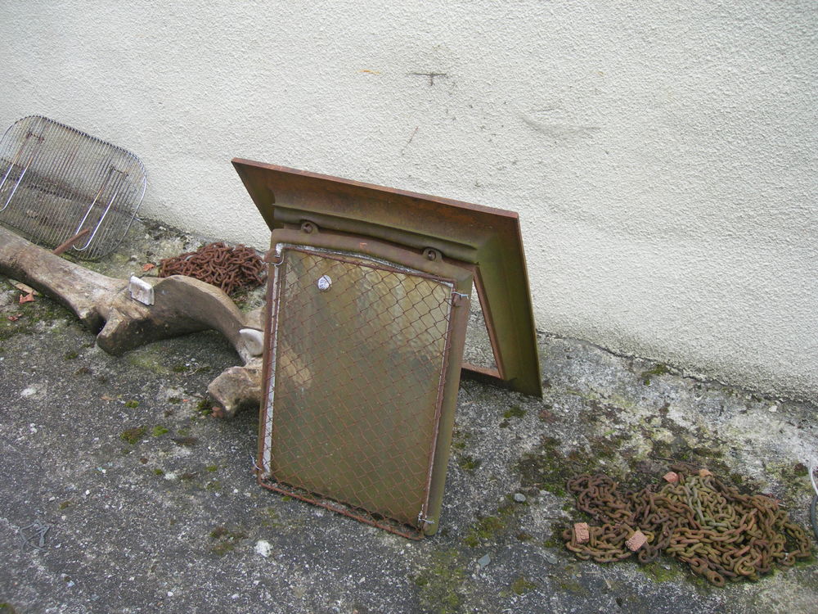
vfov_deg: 37.7
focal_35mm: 38
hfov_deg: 49.0
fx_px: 898
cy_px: 307
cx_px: 409
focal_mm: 7.8
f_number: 2.8
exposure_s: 1/88.3
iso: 50
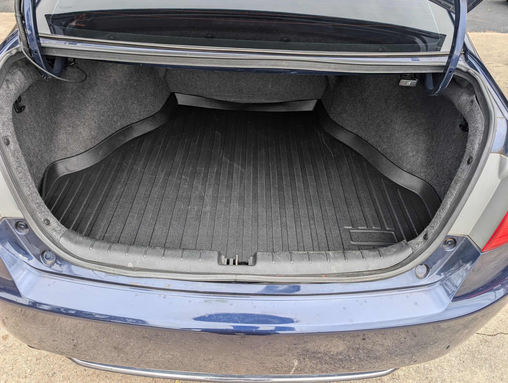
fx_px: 353
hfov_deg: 71.5
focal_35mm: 24
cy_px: 192
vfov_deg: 56.9
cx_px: 254
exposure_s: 1/105
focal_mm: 6.9
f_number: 1.68
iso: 21
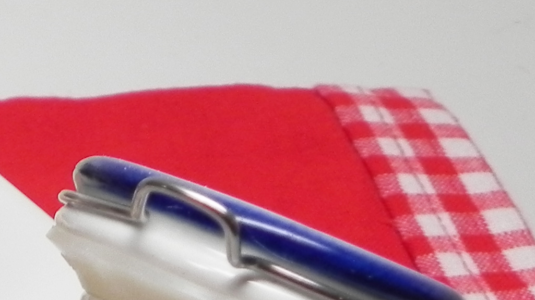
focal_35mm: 128
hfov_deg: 14.9
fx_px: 1815
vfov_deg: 8.7
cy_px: 684
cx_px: -378
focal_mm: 5.9
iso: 160
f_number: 3.2
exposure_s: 1/58.8
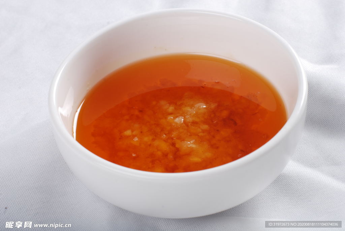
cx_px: 172
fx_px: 719
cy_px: 116
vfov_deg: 18.2
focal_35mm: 75
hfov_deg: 27.0
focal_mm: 50
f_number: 14
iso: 100
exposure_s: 1/160
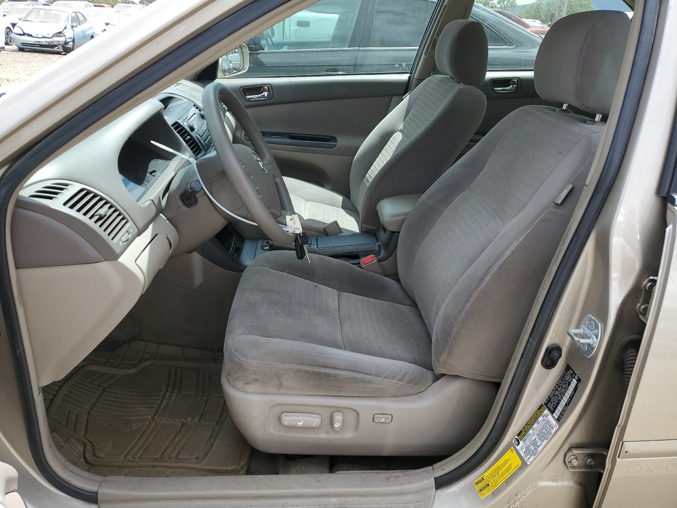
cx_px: 338
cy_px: 254
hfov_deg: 67.3
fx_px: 508
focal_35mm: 26
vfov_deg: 53.1
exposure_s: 1/1429
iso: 50
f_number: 1.5
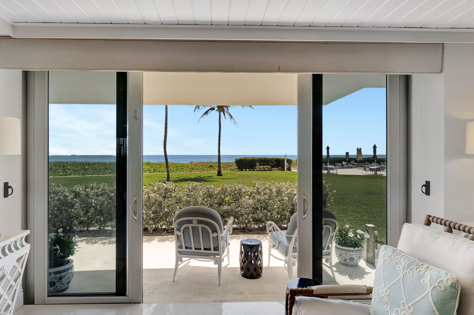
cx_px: 224
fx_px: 237
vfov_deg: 67.1
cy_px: 175
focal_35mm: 18
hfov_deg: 89.9
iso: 640
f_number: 8
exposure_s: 1/500
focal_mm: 10
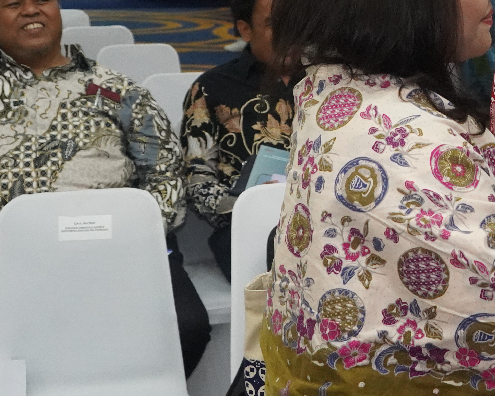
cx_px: 660
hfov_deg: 19.1
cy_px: 46
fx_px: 1348
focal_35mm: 92
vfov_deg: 16.5
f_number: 6.3
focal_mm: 32
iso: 8000
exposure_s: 1/125
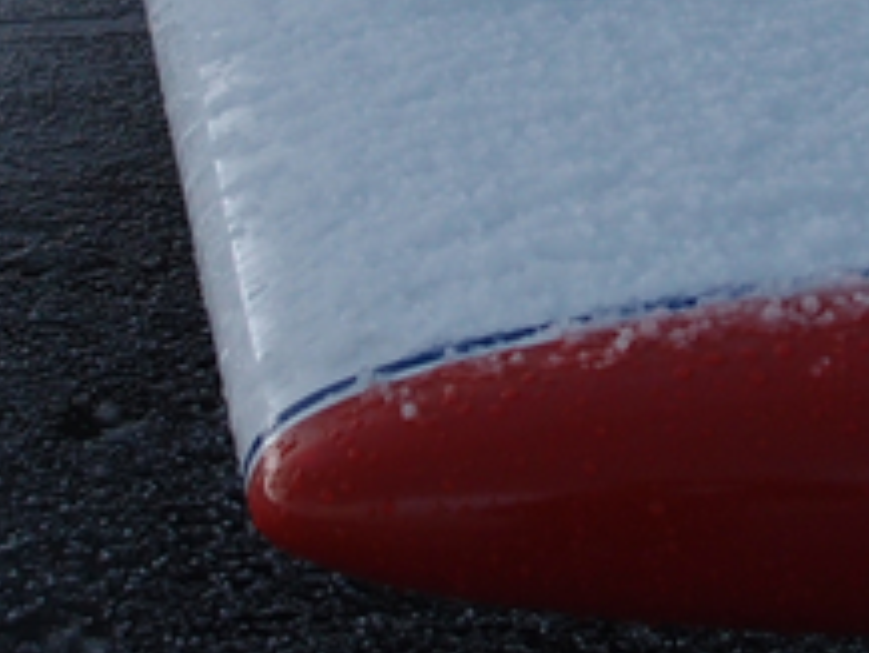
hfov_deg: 18.9
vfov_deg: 14.0
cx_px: 665
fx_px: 2587
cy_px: -84
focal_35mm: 103
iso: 100
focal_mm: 6
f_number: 2.8
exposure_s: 1/400
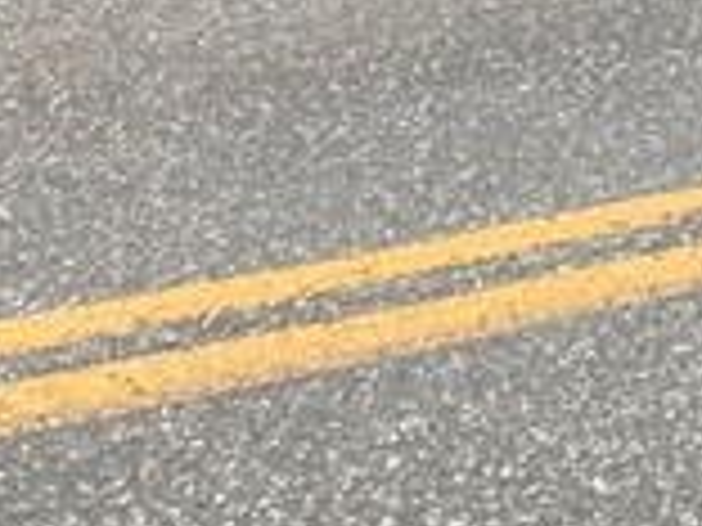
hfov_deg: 10.7
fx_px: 3468
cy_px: -814
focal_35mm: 171
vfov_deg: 7.9
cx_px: 1314
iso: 64
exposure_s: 1/121
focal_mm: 4.25
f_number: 1.8
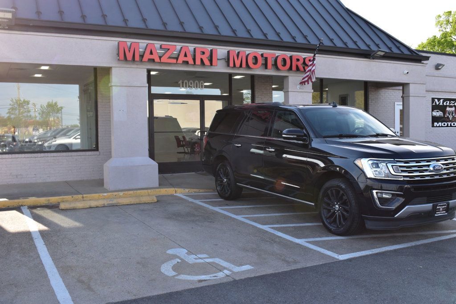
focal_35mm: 36
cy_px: 152
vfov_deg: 36.8
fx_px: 456
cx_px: 228
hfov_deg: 53.1
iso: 400
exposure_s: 1/200
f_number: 10
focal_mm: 24
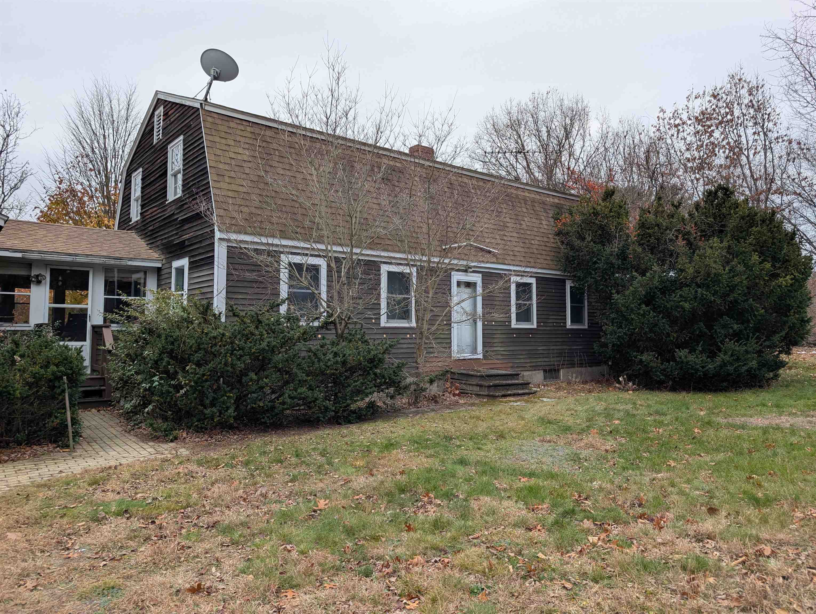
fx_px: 567
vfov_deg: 56.9
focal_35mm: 24
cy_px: 307
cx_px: 408
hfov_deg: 71.5
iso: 20
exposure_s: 1/201
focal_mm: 6.9
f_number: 1.68
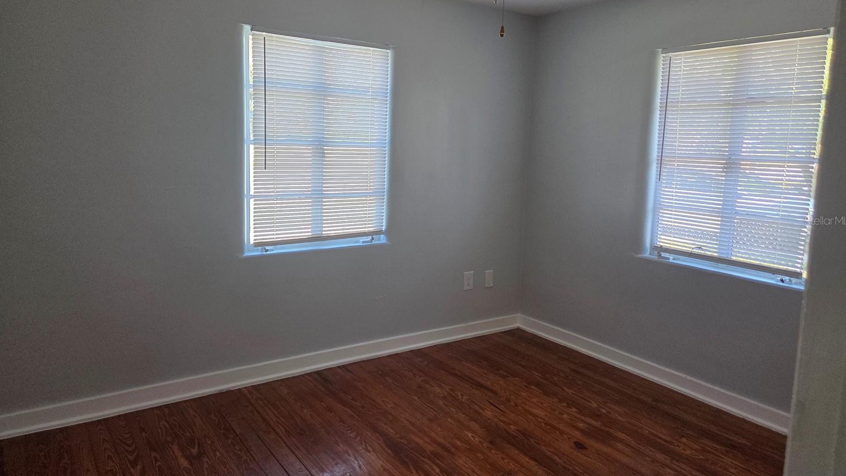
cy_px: 220
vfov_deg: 44.3
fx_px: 583
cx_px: 418
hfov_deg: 71.9
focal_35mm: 26
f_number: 1.8
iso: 125
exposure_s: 1/180
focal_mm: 5.4
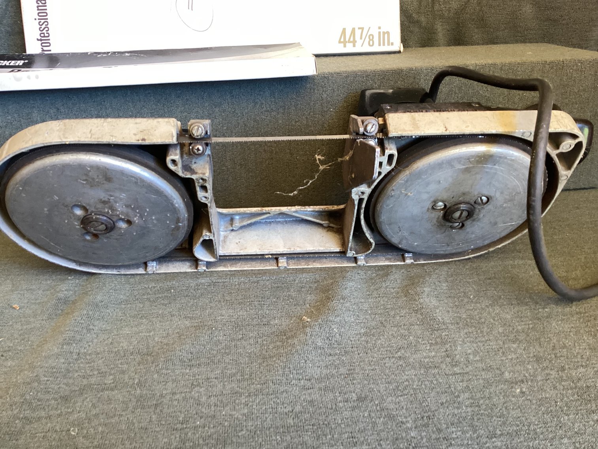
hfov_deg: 58.3
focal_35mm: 31
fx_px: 536
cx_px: 299
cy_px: 224
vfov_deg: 45.4
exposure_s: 1/60
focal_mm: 3.3
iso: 200
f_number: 2.4
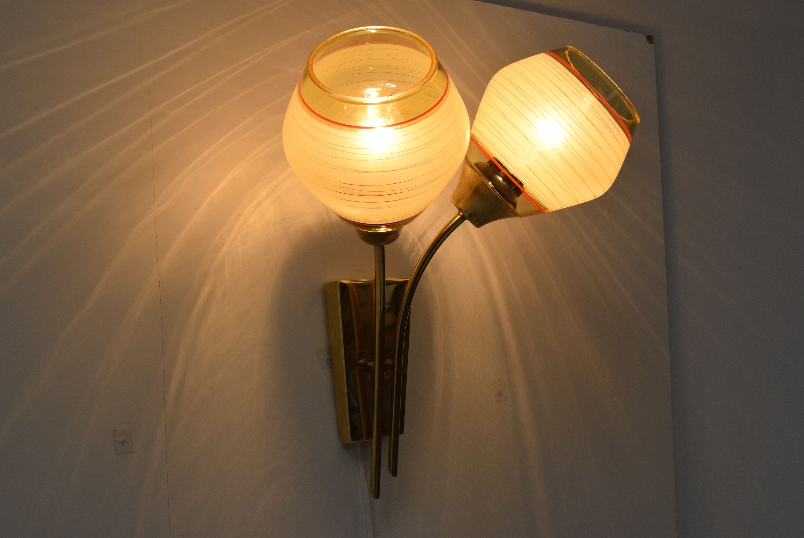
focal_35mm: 39
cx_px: 402
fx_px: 872
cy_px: 269
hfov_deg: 49.5
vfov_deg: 34.3
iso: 1600
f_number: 10
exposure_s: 1/400
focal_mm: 26
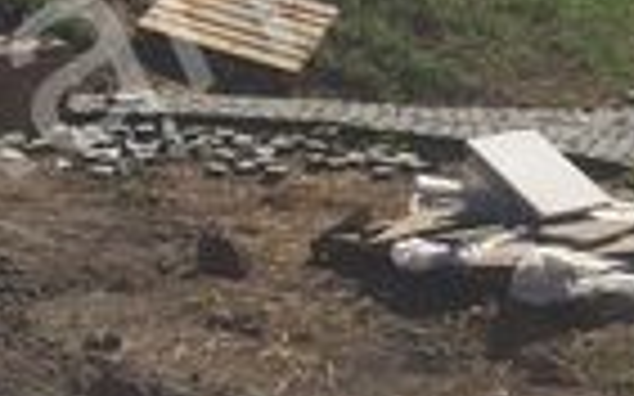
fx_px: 1503
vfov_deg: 14.2
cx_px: 522
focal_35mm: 87
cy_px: -153
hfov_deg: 23.4
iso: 32
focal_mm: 4.15
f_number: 2.2
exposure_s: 1/3300
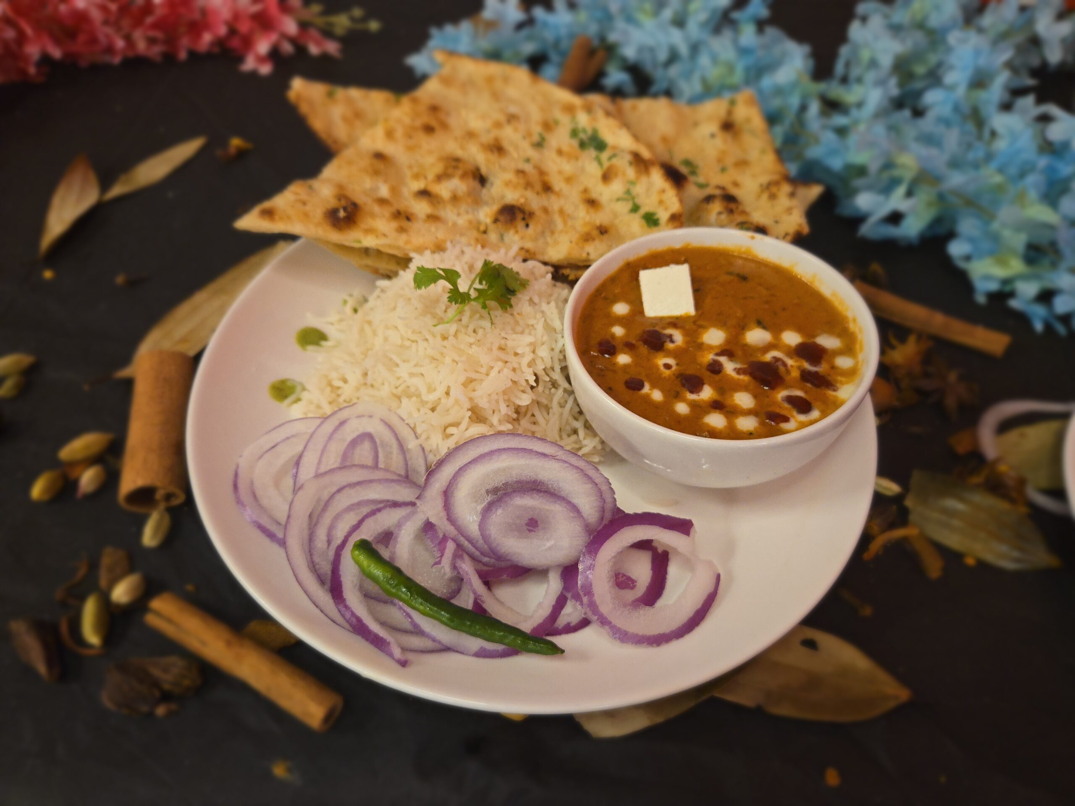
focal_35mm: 23
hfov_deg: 73.9
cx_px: 538
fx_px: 714
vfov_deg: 58.9
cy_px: 403
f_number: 1.8
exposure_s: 1/30
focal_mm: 5.4
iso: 250
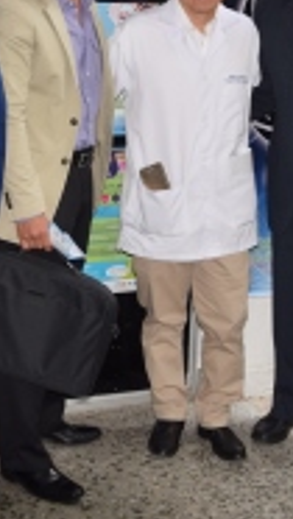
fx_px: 937
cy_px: 188
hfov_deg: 17.6
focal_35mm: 68
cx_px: 64
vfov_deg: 30.8
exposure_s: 1/80
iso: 250
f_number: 6.3
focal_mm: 18
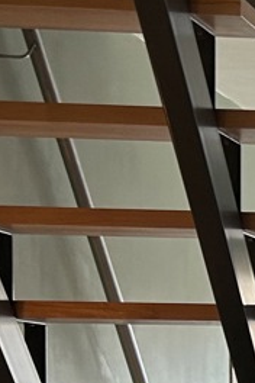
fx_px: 1742
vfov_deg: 12.2
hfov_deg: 6.8
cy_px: 463
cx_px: 969
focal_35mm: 164
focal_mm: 5.7
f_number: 1.5
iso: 50
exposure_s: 1/100
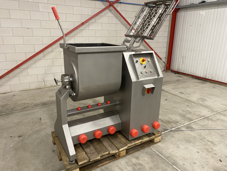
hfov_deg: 67.3
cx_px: 114
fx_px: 170
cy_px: 86
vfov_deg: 53.1
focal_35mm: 26
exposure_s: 1/50
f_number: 1.8
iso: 400
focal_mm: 4.25
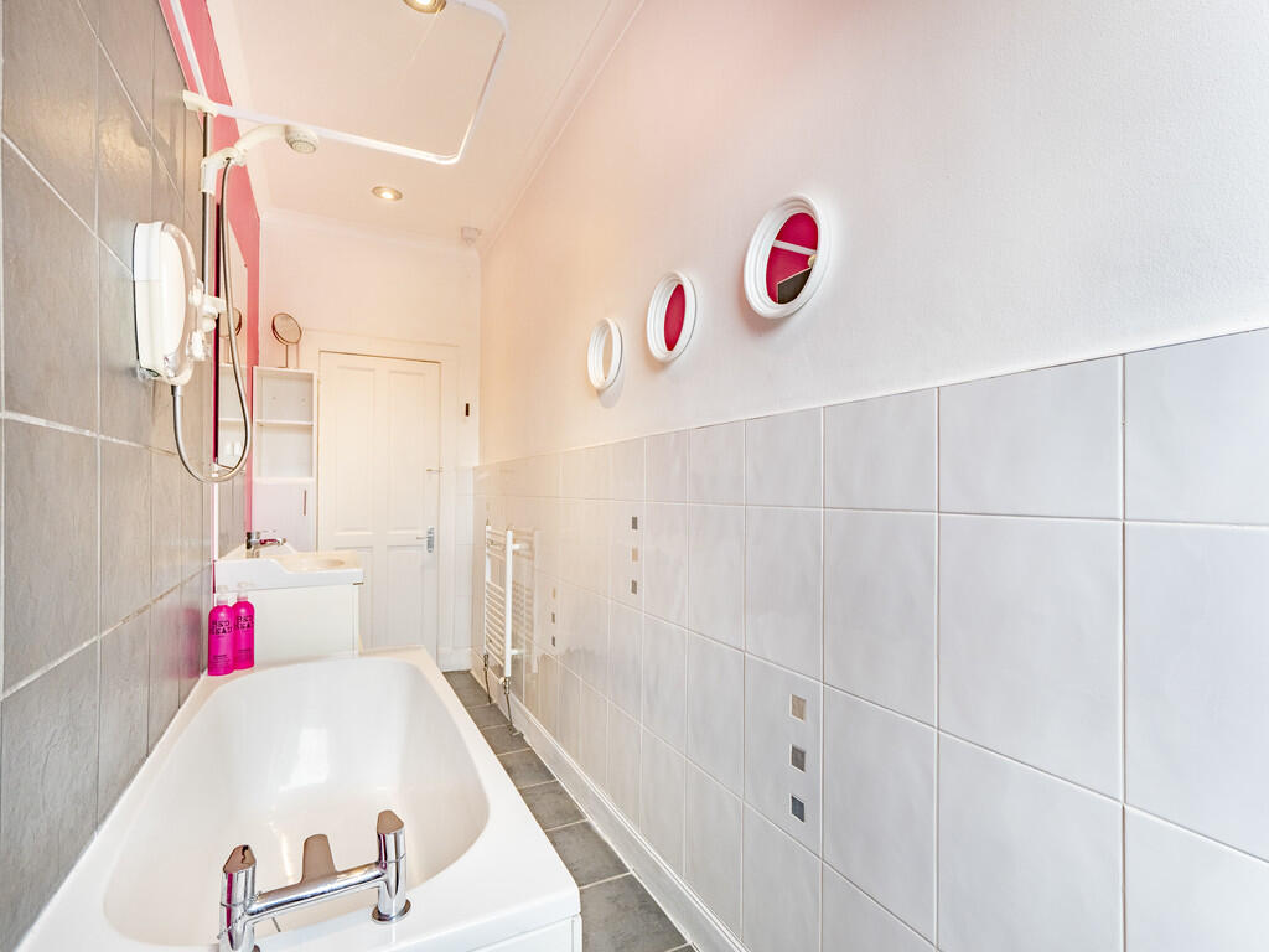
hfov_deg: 91.0
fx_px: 623
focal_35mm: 17
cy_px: 476
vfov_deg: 74.7
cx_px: 634
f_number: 5
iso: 200
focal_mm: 8
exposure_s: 1/200
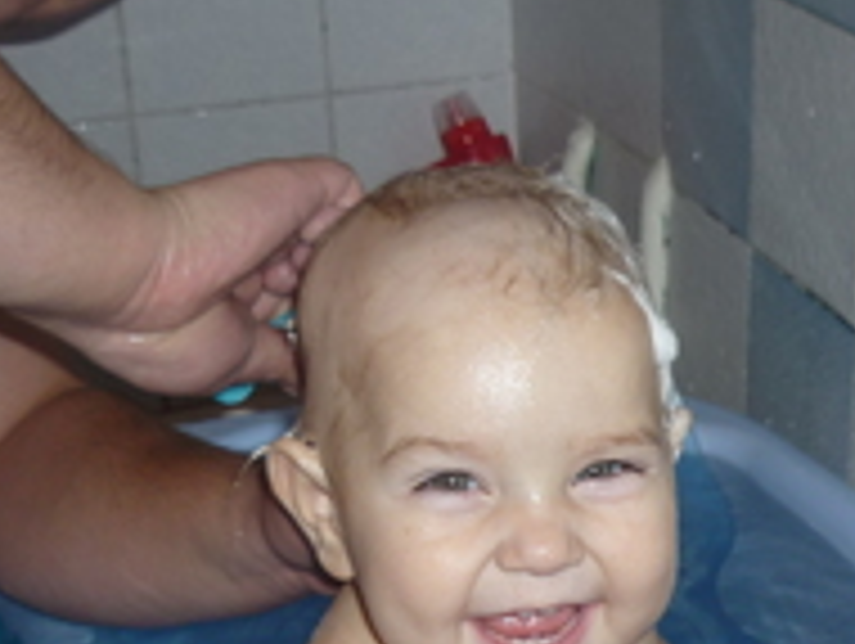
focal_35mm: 78
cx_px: 472
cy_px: 545
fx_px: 1929
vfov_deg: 18.7
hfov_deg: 25.0
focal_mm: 5.5
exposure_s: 1/60
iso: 100
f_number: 2.8
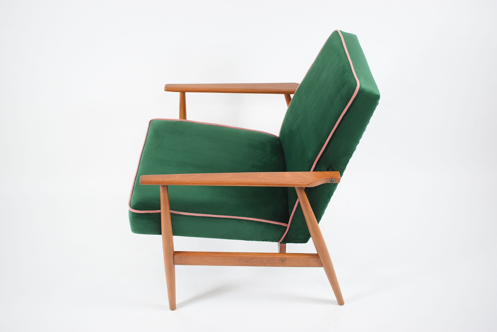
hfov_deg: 49.5
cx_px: 248
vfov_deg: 34.3
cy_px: 166
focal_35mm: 39
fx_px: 539
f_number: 4
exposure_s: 1/10
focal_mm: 26
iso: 100
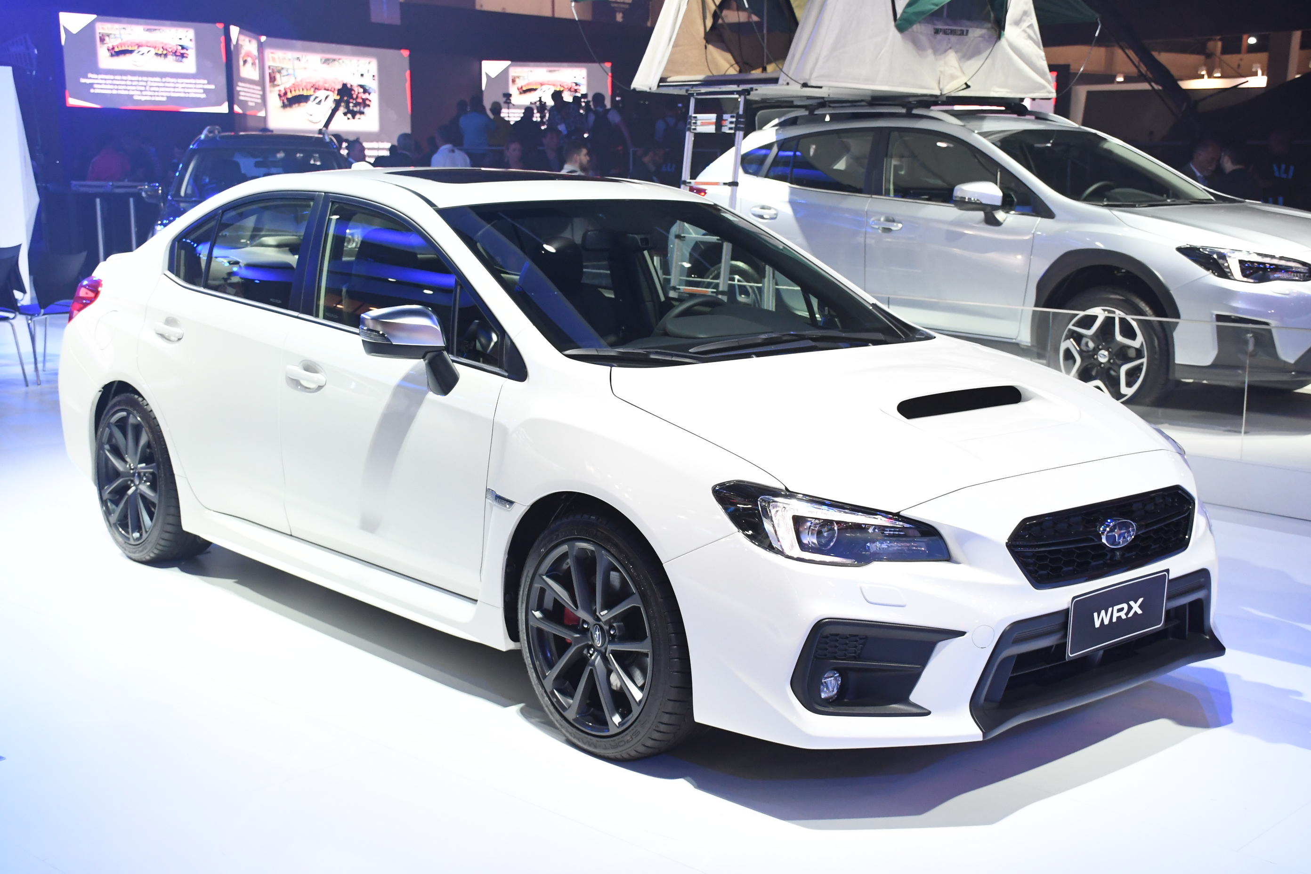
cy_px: 437
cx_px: 656
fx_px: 1639
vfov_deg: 29.9
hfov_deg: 43.6
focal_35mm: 45
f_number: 6.3
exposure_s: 1/100
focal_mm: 30
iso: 2000
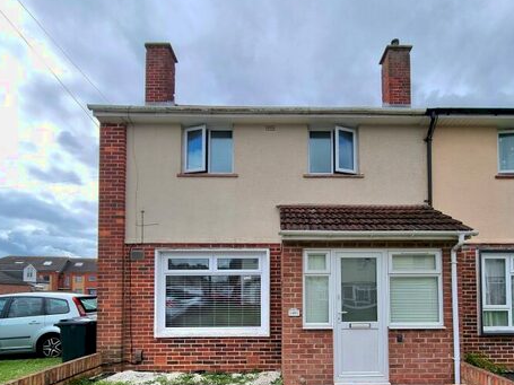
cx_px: 278
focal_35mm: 20
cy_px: 279
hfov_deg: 81.6
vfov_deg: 62.9
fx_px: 297
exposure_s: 1/2500
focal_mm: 2.2
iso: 50
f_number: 2.2
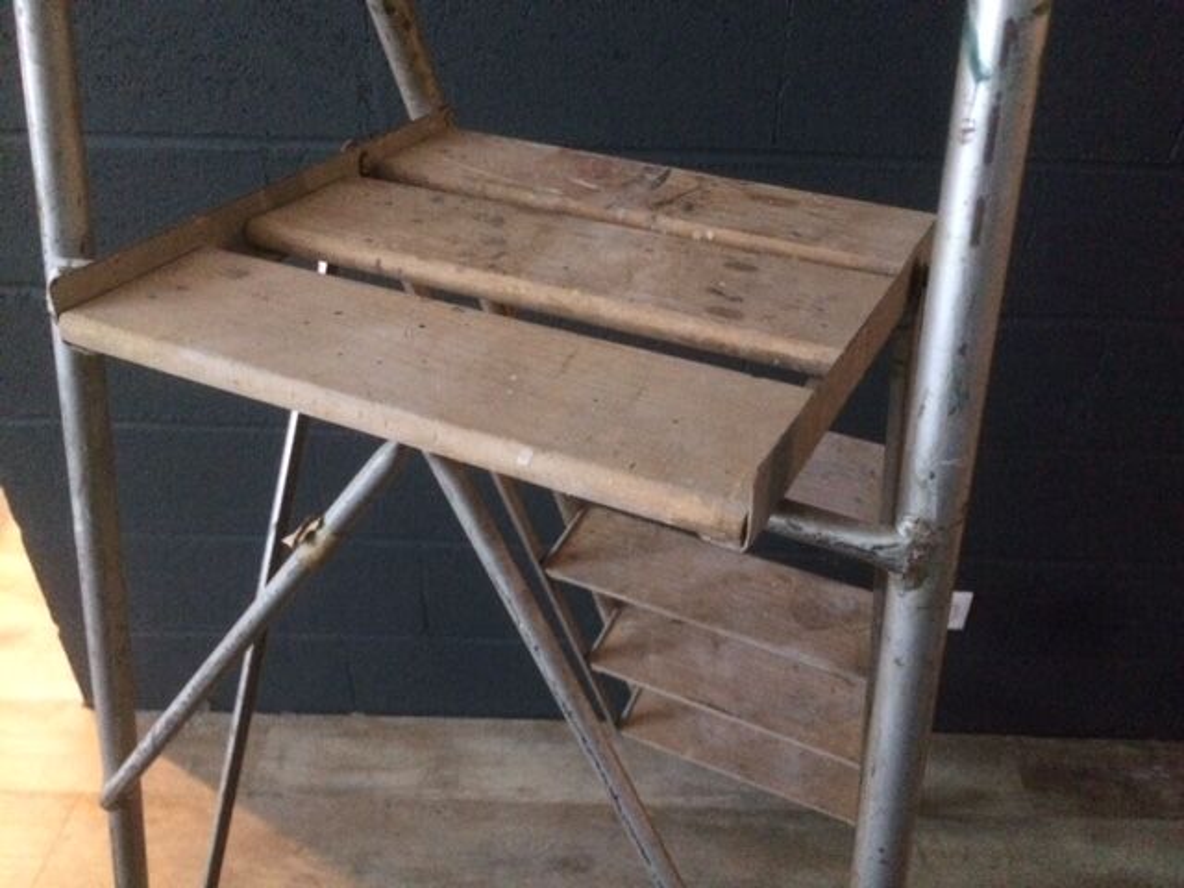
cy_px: 444
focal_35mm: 29
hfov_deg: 61.7
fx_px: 992
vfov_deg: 48.2
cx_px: 592
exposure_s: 1/17
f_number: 2.2
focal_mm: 4.15
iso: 640
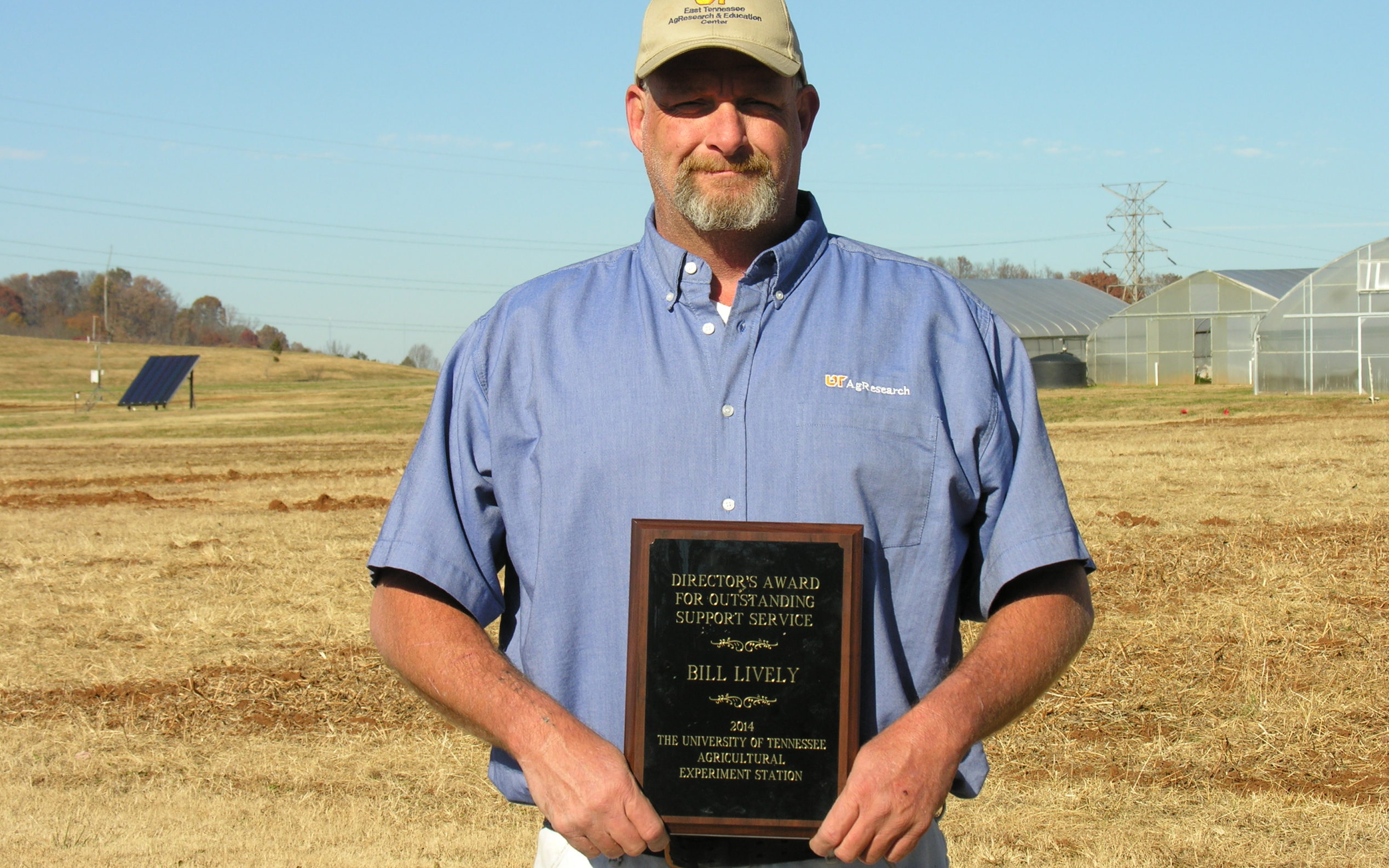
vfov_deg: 14.2
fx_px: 3482
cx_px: 696
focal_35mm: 92
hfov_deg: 22.6
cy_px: 366
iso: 50
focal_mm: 21.8
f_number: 6.2
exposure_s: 1/230
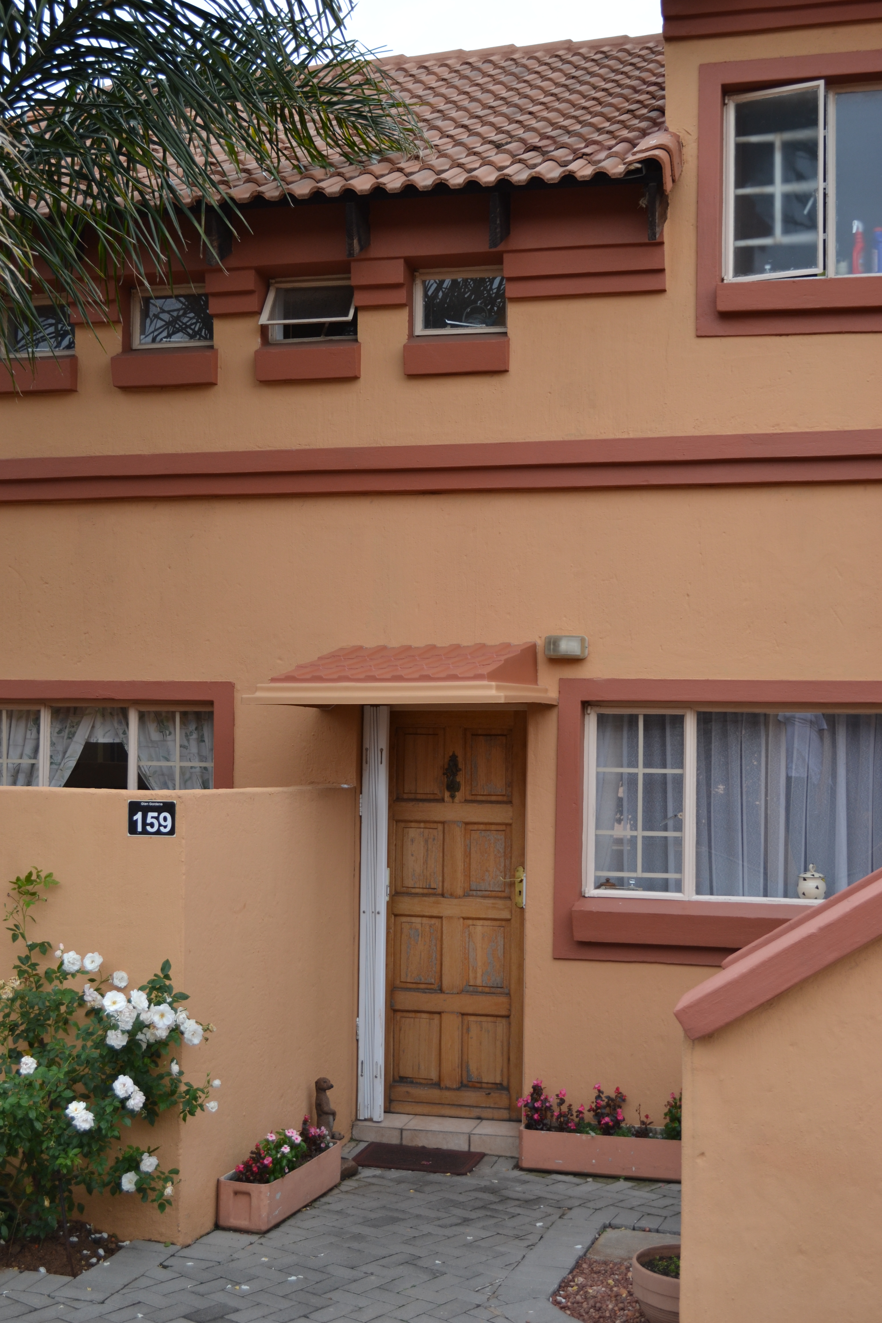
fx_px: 1874
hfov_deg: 26.5
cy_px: 662
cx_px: 441
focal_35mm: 51
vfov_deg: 38.9
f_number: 5.6
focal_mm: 34
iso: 200
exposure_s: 1/250
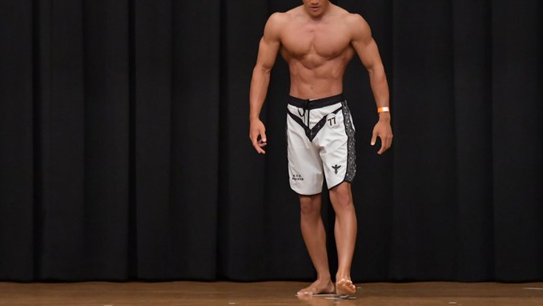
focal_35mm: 305
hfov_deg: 7.1
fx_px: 4393
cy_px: 121
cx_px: 306
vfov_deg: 4.0
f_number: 5.6
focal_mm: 170
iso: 6400
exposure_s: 1/400
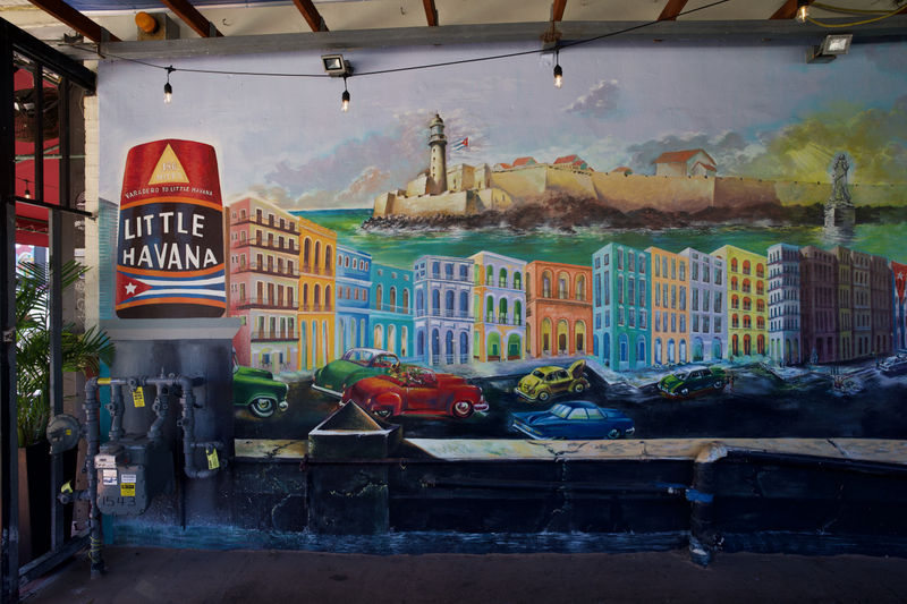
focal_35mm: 18
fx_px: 453
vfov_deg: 67.4
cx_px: 454
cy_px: 302
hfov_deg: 90.0
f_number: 4
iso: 320
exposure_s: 1/160
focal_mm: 18
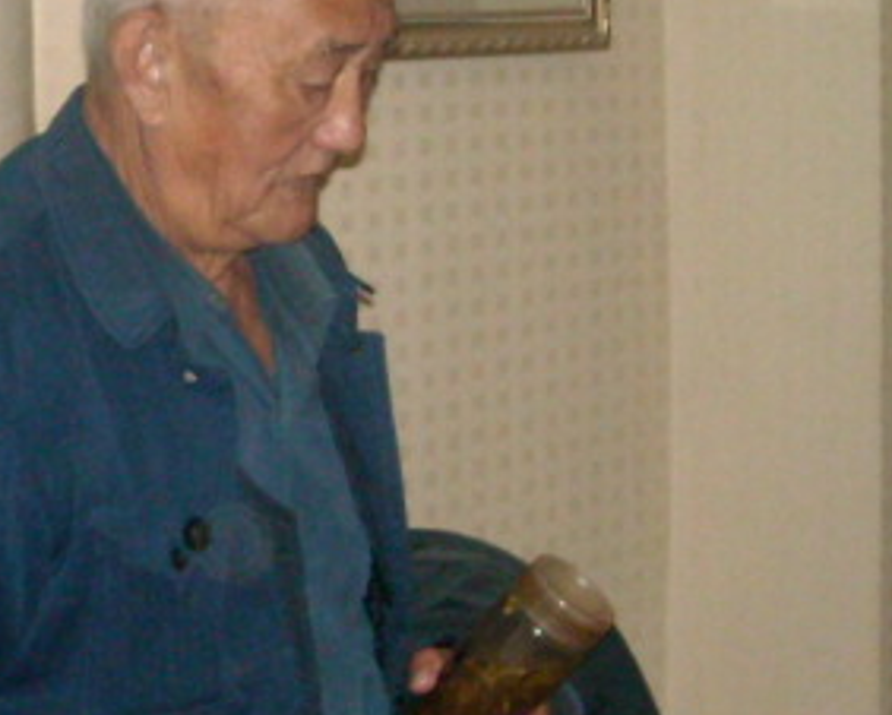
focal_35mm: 124
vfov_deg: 12.4
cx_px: -212
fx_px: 3276
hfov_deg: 14.9
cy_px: 297
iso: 400
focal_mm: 5.7
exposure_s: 1/60
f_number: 2.8
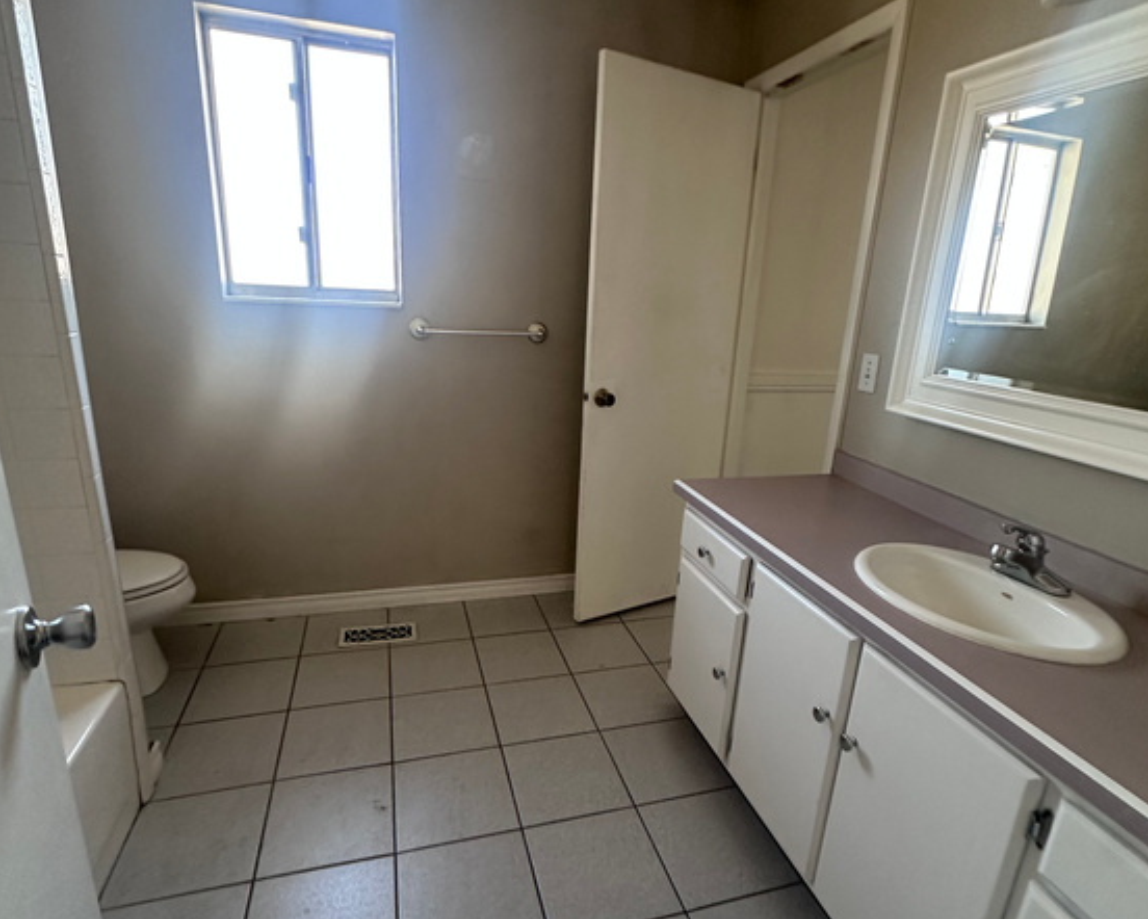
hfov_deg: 83.3
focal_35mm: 19
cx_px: 578
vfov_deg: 70.9
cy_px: 476
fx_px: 646
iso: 250
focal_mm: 2.22
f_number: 2.2
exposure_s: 1/60
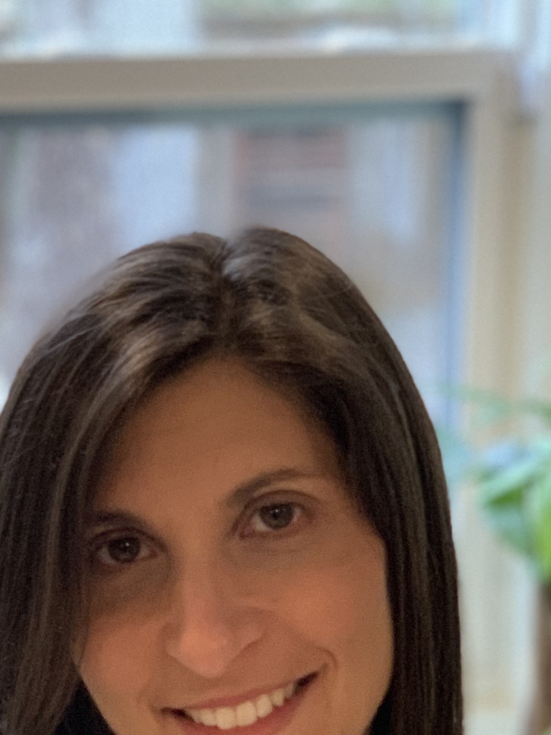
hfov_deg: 10.9
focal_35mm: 136
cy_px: 632
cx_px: 152
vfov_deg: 14.4
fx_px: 2887
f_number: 2.4
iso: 320
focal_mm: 6
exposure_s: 1/60
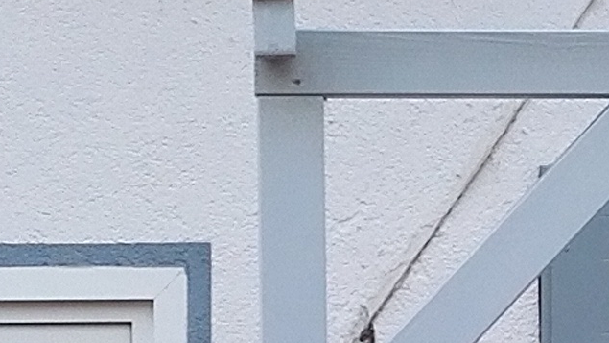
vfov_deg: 5.8
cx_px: 653
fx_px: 3342
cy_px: 437
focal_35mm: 207
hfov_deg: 10.3
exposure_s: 1/276
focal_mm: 3.8
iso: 80
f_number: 2
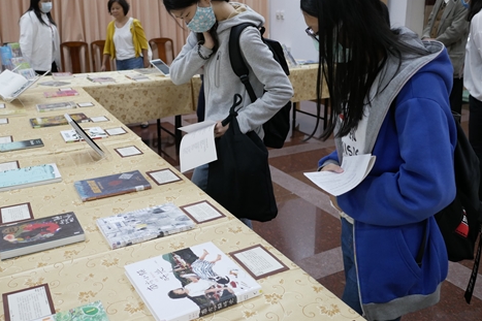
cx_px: 215
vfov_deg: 37.6
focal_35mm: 35
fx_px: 468
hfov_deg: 54.3
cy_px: 119
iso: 800
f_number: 2.2
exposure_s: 1/200
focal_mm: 15
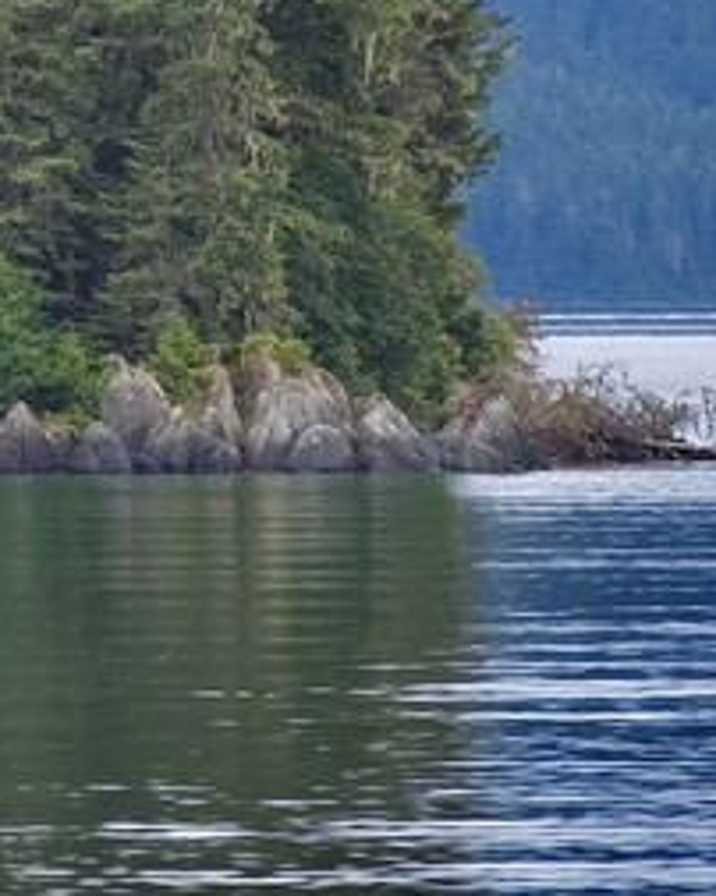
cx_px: -748
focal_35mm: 665
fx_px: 17636
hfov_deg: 2.3
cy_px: -241
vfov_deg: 2.9
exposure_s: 1/320
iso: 125
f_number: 4.8
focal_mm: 140
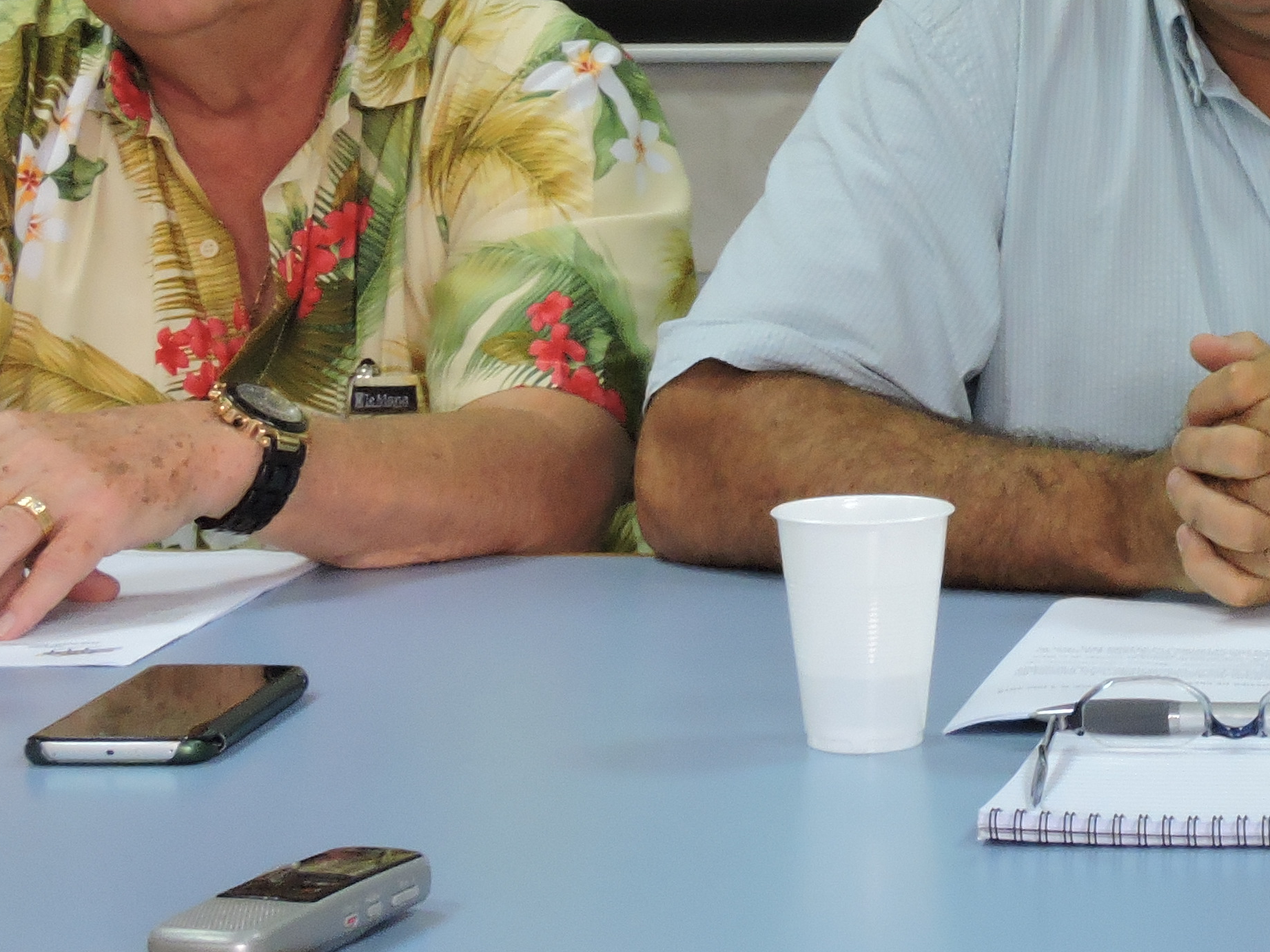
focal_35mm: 100
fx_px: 3669
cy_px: 103
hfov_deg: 18.9
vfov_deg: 14.6
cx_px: 1390
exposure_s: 1/13
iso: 400
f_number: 6.7
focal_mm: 7.2
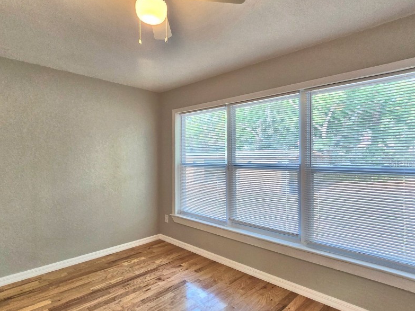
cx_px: 168
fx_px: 204
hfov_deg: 90.0
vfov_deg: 74.7
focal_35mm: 17
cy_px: 163
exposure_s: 1/100
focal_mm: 2.2
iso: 160
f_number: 2.2
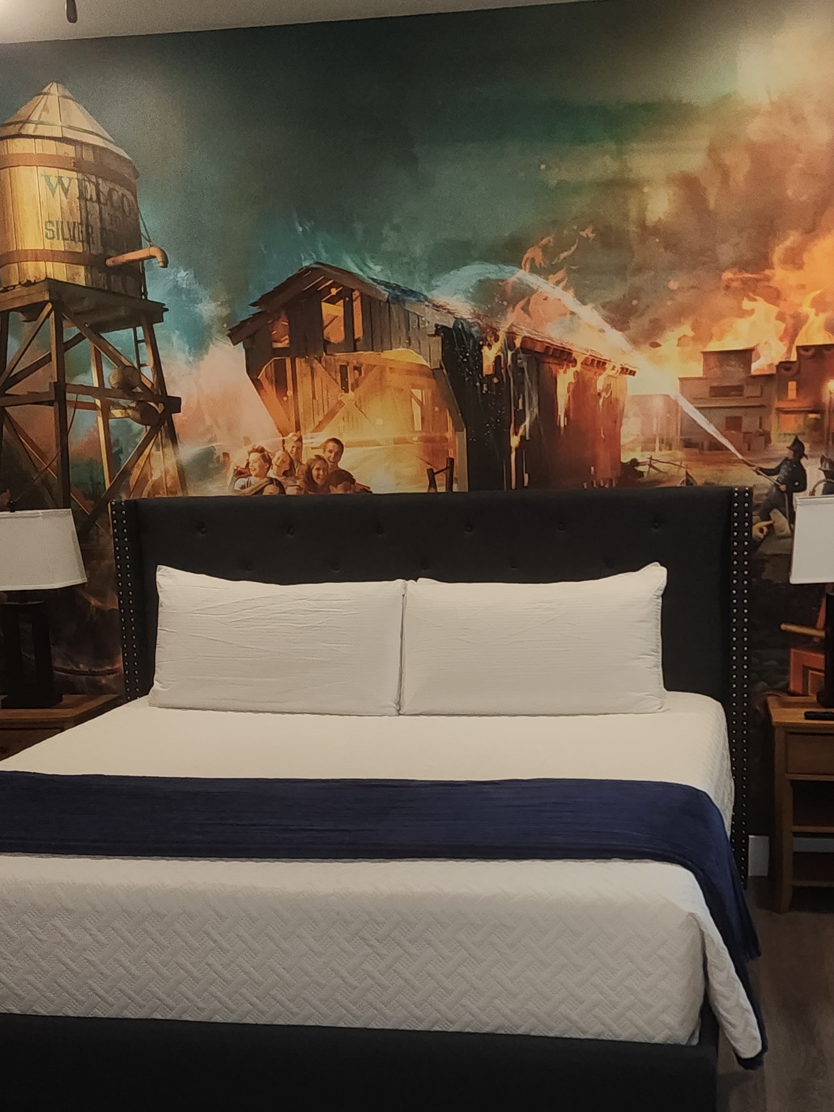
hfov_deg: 32.8
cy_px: 696
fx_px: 1414
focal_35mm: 44
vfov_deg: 42.6
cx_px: 481
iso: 100
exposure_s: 1/24
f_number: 1.8
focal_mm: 6.4
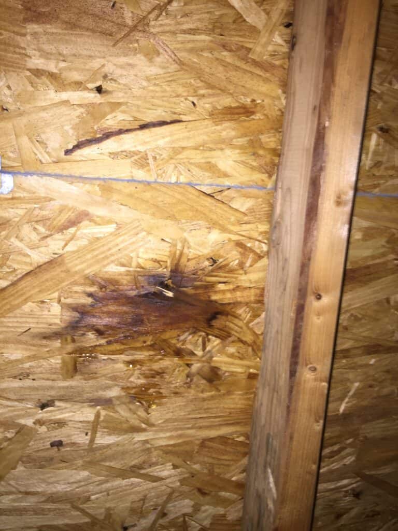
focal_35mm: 29
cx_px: 199
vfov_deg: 61.7
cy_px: 266
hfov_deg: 48.2
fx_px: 445
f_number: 2.2
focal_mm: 4.15
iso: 40
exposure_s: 1/24
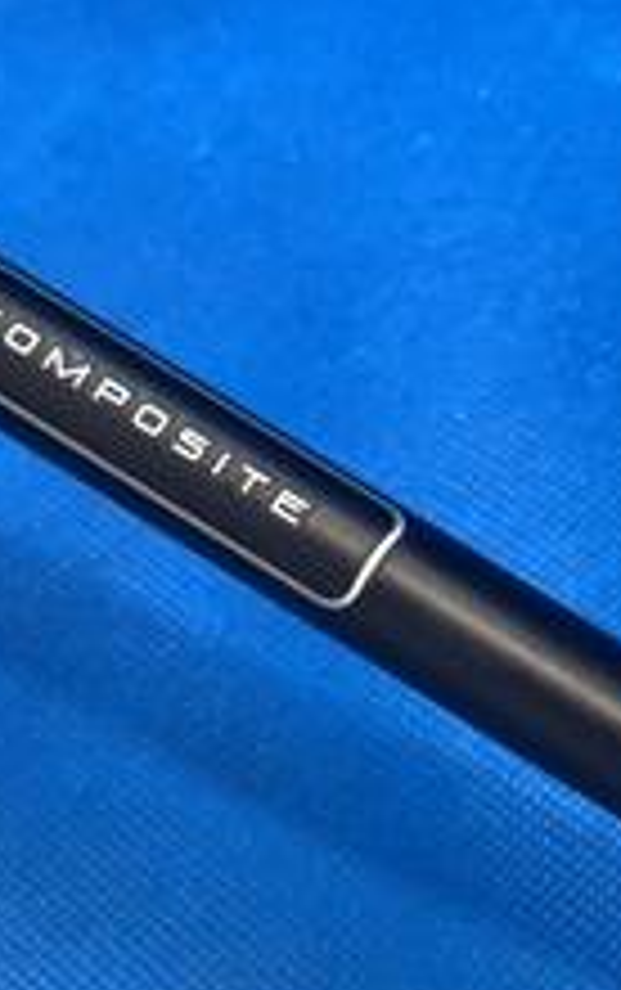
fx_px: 2161
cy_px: 702
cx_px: 544
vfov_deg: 25.6
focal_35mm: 80
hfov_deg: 16.2
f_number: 1.8
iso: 125
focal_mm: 4.25
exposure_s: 1/60
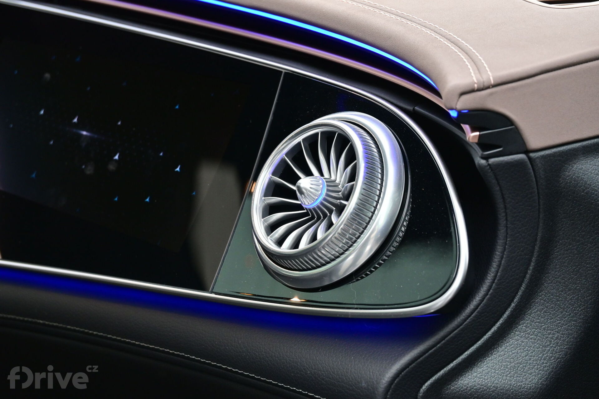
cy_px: 200
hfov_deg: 27.0
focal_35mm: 75
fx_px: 1248
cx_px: 300
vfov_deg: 18.2
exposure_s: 1/80
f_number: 6.3
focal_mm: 50
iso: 800
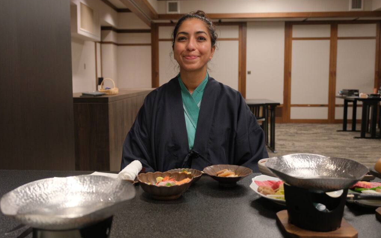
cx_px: 189
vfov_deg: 38.3
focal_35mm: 33
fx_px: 343
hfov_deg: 58.1
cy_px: 111
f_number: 3.2
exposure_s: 1/100
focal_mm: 21.4
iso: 1250
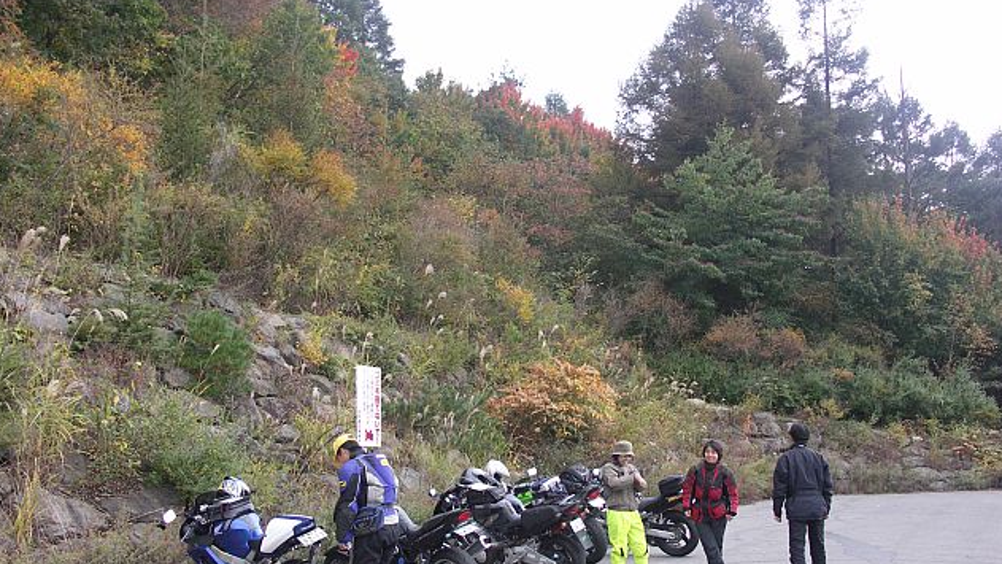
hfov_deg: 48.4
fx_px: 1116
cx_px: 499
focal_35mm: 42
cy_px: 342
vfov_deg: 28.3
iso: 200
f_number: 2.8
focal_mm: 9.9
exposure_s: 1/50
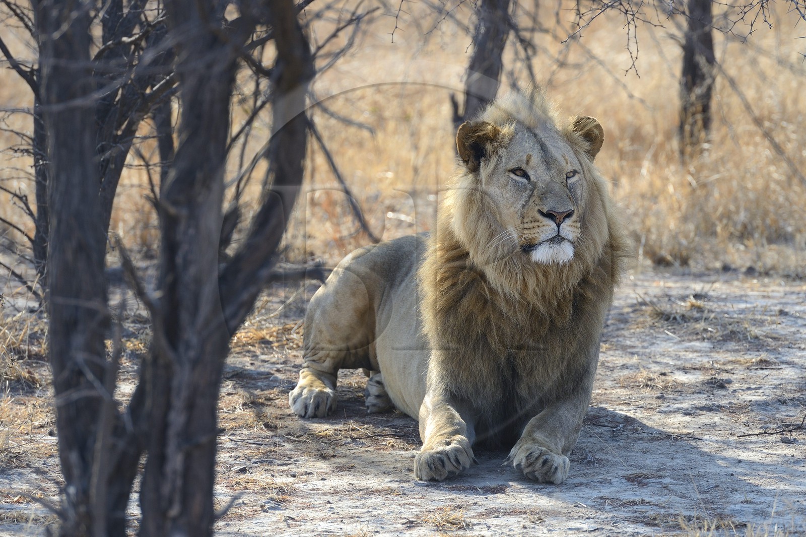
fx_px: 6267
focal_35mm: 280
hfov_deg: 7.4
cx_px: 403
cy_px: 268
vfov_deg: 4.9
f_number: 6.3
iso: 400
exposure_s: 1/500
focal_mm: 280
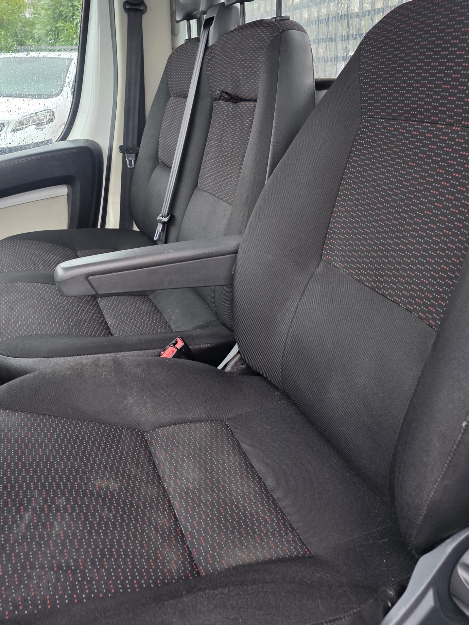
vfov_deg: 55.8
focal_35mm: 32
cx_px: 181
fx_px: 578
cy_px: 215
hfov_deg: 43.9
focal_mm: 6.25
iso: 125
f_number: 1.7
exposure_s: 1/100
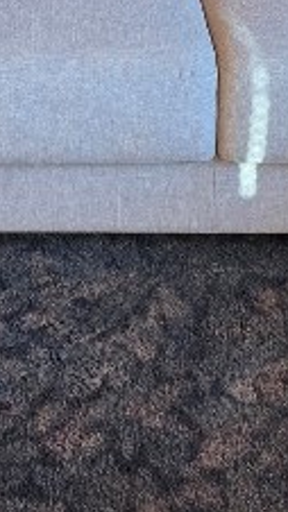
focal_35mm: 85
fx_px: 1155
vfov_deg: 19.8
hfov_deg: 14.2
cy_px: -353
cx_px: 66
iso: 400
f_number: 1.7
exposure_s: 1/120
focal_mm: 6.3
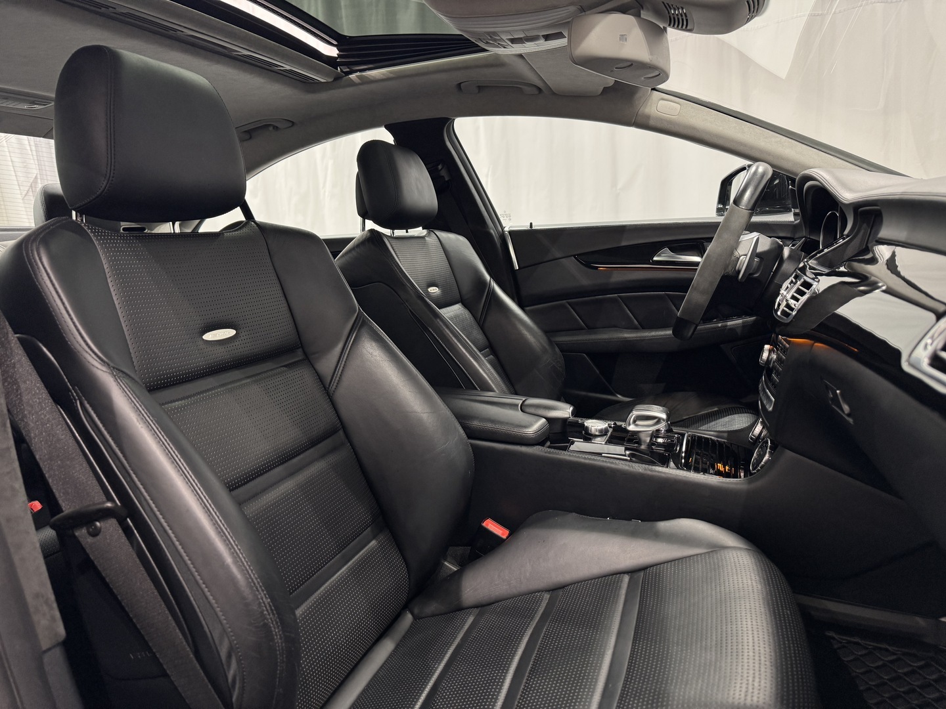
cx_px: 473
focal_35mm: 24
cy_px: 354
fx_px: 656
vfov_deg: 56.8
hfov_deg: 71.6
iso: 200
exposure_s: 1/100
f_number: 1.78
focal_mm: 6.76
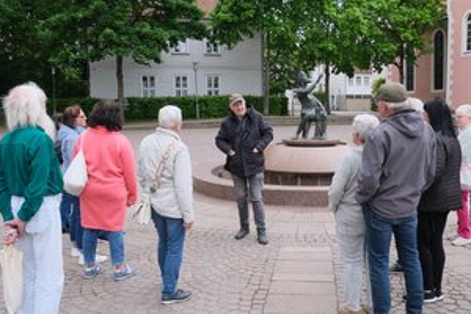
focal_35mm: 36
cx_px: 292
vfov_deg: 36.9
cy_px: 157
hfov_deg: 52.6
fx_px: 471
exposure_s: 1/1000
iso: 1600
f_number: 5
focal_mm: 18
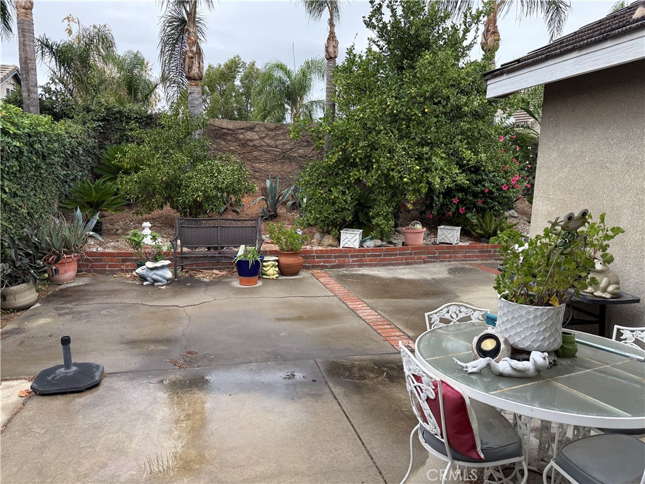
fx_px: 447
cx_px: 322
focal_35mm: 24
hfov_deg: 71.6
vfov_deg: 56.8
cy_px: 242
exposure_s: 1/728
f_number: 1.78
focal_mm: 6.76
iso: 100
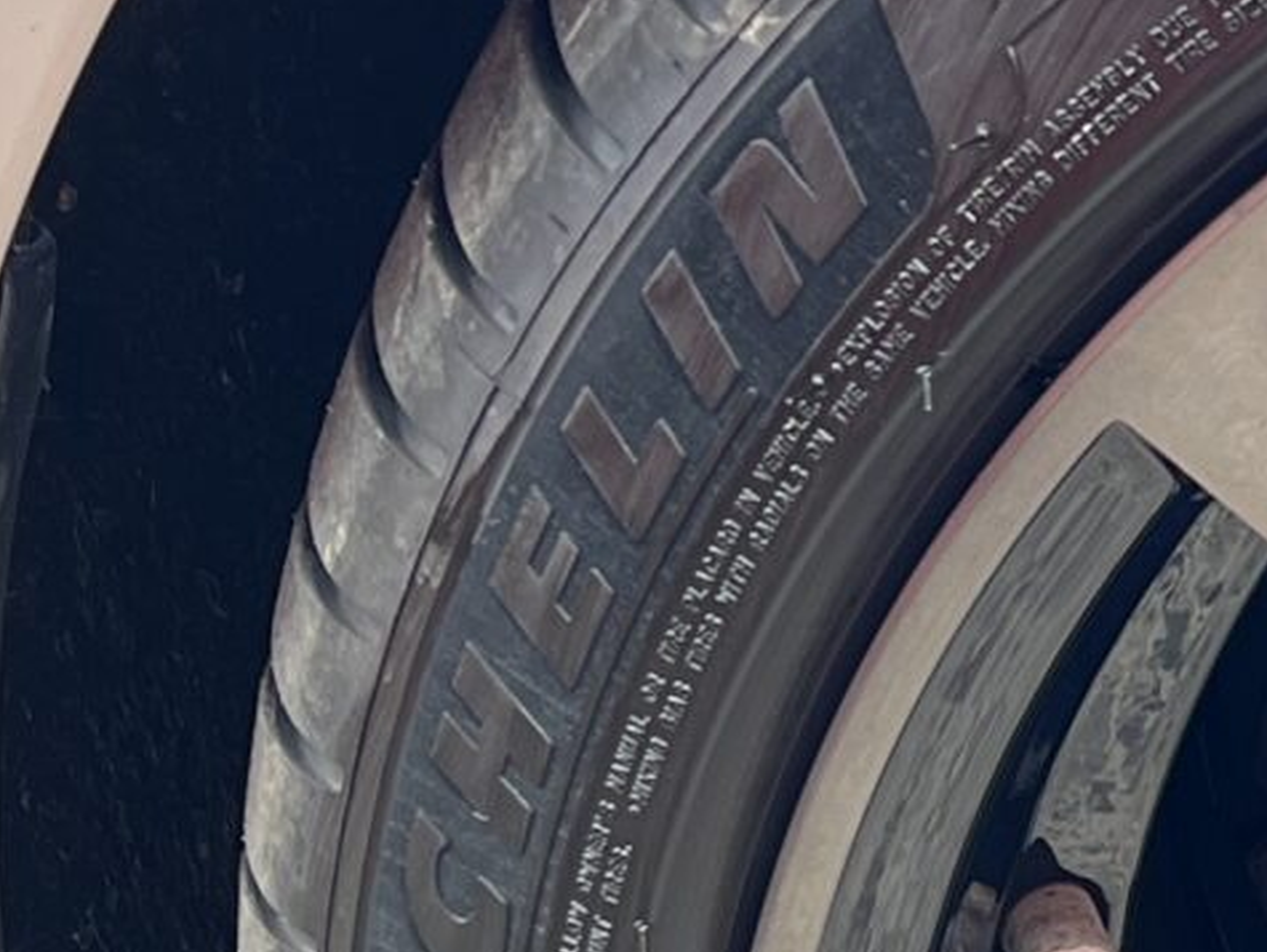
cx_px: 2467
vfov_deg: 10.6
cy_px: 629
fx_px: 5128
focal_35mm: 140
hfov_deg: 12.5
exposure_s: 1/121
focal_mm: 5.7
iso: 80
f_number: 1.5
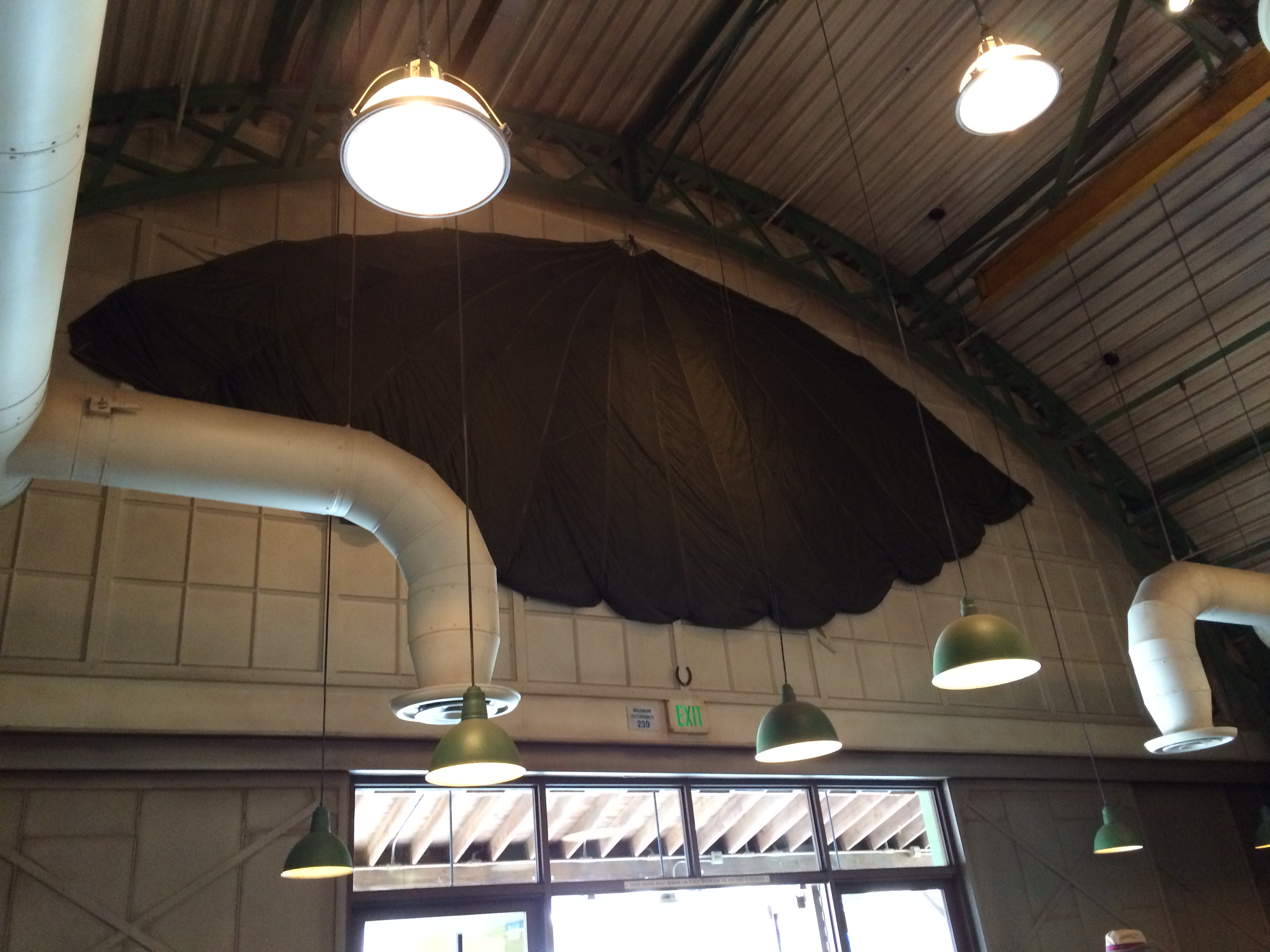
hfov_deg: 61.7
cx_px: 635
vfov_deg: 48.2
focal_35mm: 29
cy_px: 476
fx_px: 1064
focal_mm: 4.15
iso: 250
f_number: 2.2
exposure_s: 1/30
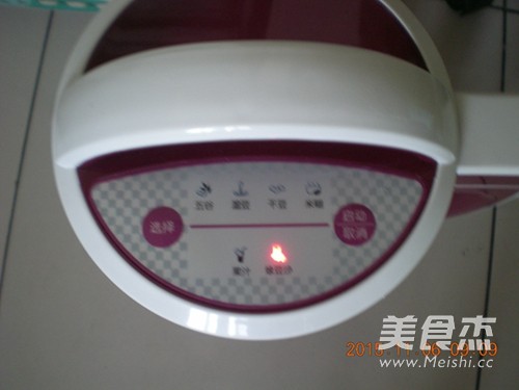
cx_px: 260
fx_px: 570
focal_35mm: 38
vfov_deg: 37.7
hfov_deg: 49.0
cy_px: 195
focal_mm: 6.3
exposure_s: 1/9.5
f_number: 3.1
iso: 200
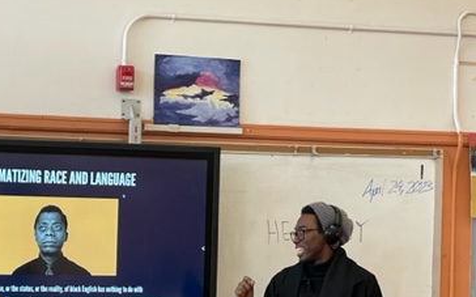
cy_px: 266
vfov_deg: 13.3
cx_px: 133
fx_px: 1258
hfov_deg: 21.3
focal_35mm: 97
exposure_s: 1/120
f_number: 2
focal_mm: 6
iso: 125
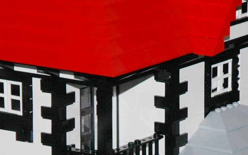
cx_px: 169
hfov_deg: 5.1
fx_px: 2770
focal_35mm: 410
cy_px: 205
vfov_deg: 3.2
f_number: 4.5
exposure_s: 1/60
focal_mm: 62
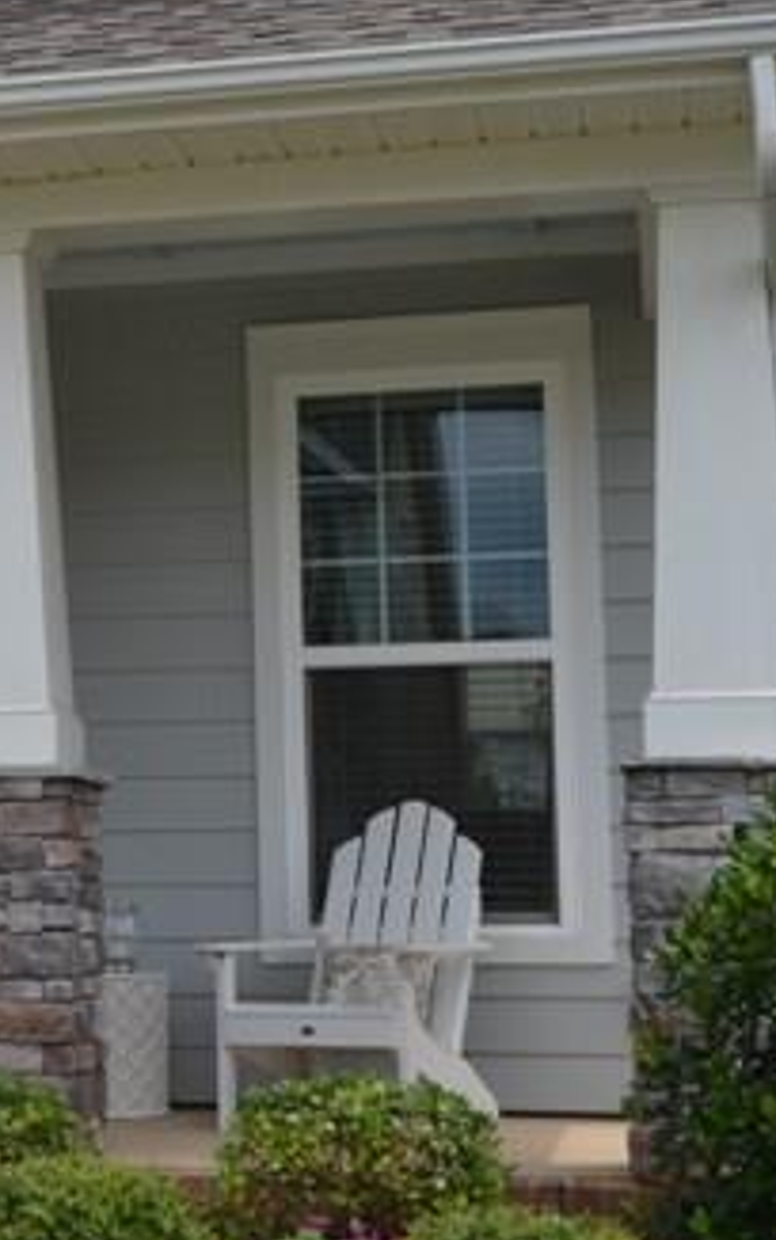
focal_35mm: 84
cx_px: -323
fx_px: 2840
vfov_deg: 24.6
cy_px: 584
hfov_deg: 14.7
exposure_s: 1/200
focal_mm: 28
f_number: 7.1
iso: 100
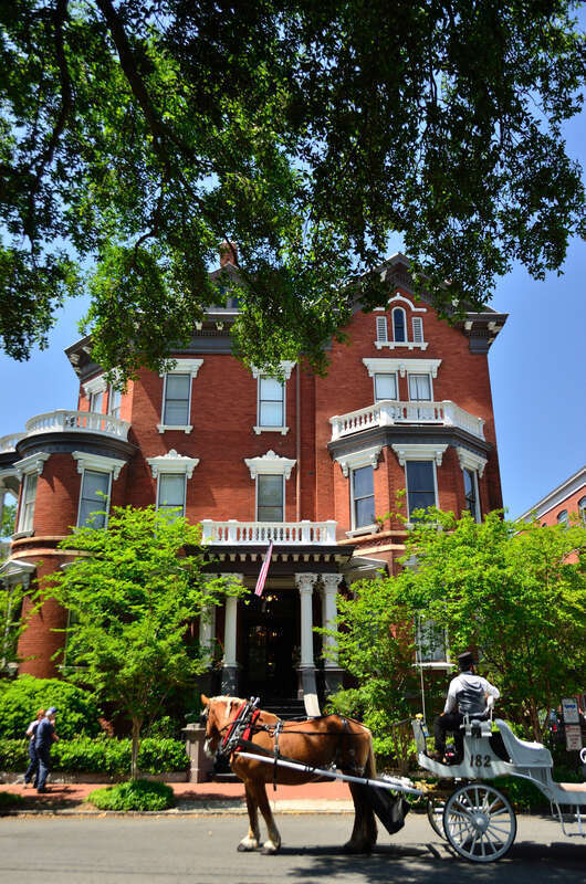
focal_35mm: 30
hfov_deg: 43.4
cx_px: 293
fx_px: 736
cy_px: 442
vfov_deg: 62.0
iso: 400
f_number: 3.5
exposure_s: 1/1000
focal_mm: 20
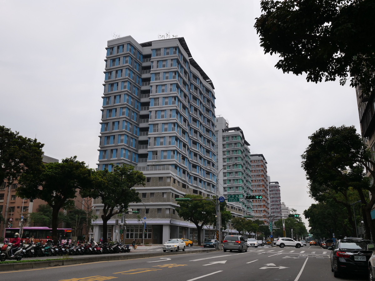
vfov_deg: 44.2
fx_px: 347
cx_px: 188
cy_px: 140
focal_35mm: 32
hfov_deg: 56.8
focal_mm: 16
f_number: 6.3
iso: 200
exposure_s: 1/320
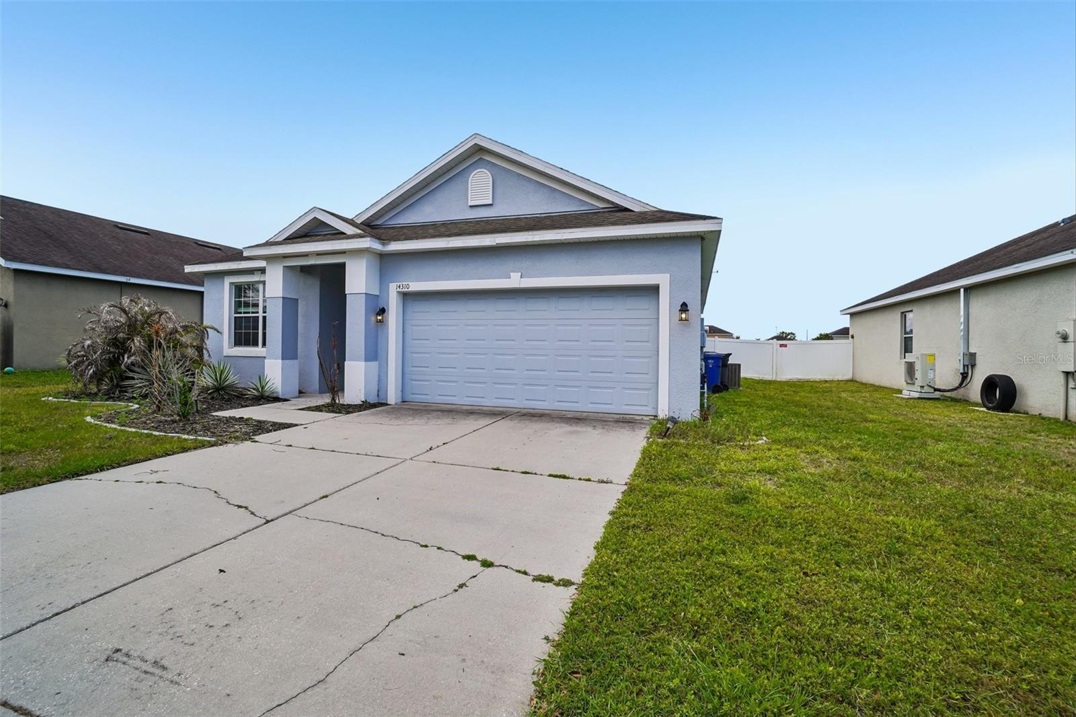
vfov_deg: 77.3
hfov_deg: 100.4
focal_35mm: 15
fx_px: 448
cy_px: 358
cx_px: 538
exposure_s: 1/250
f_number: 8
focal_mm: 10
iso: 100
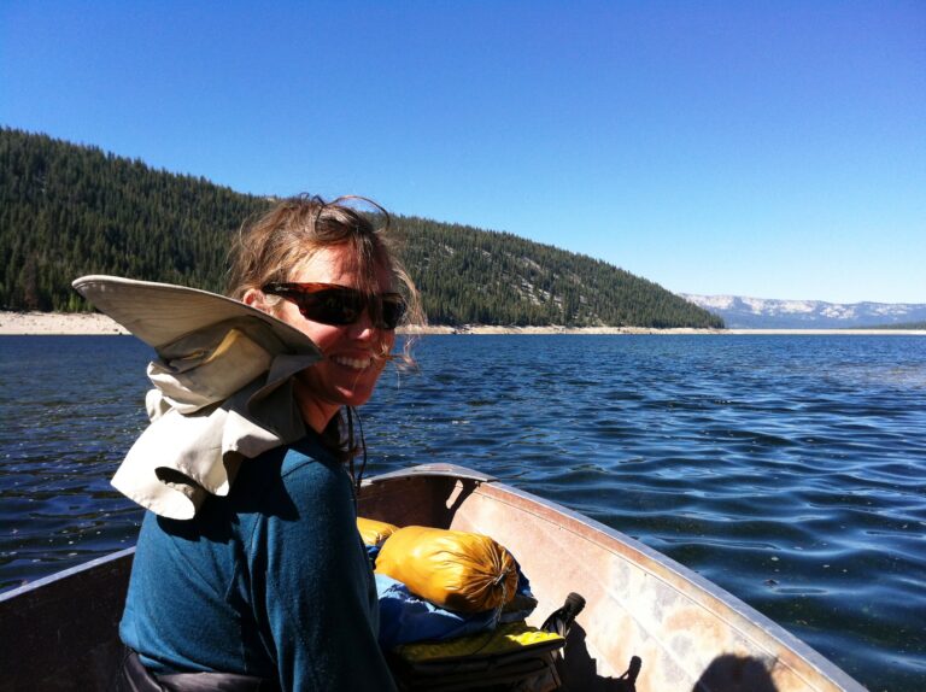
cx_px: 463
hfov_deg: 52.7
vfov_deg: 40.6
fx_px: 935
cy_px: 346
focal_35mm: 35
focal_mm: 3.85
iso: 80
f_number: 2.8
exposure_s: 1/1005
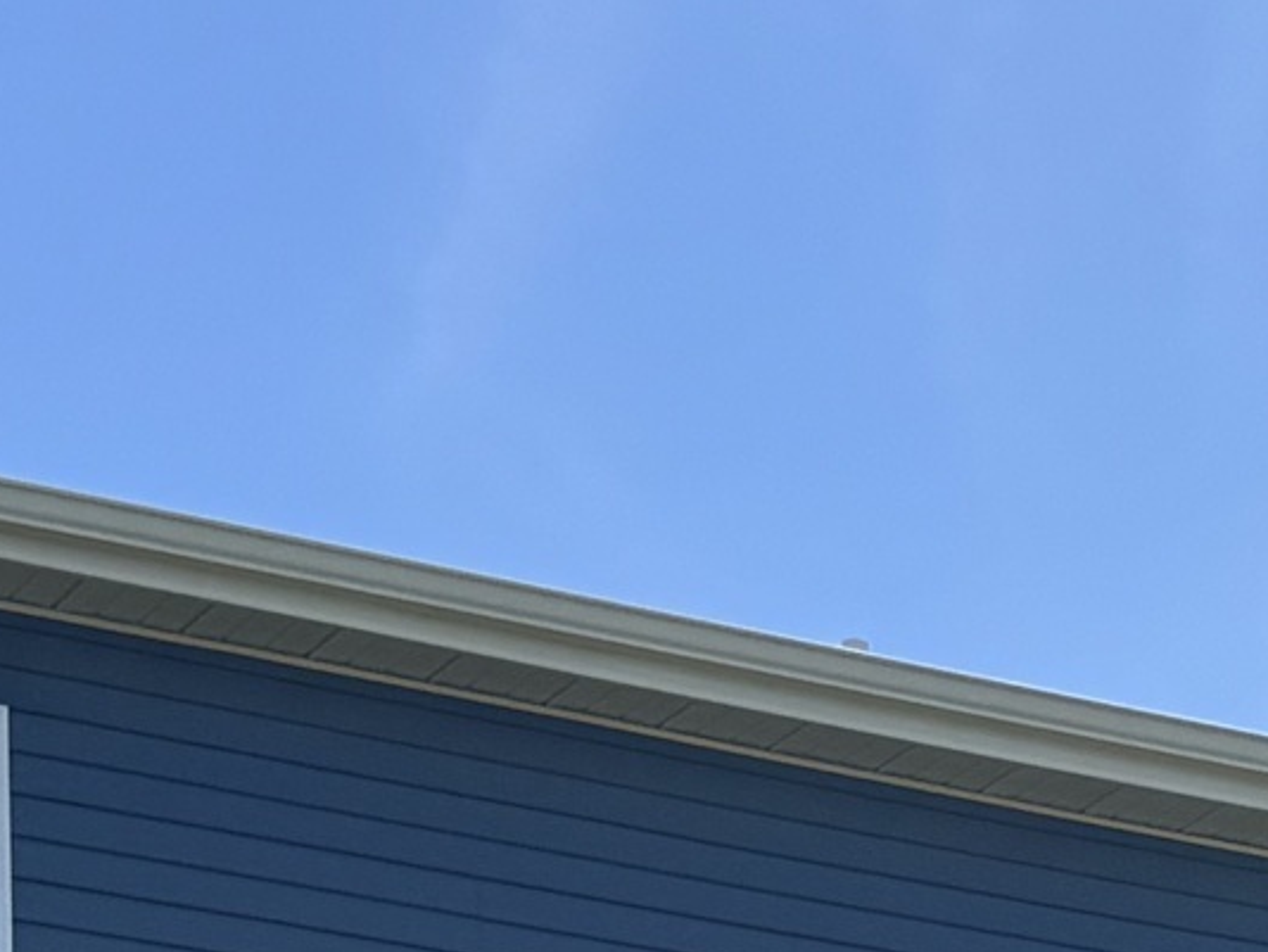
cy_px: 2141
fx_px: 5057
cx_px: 1313
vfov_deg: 9.7
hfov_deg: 14.0
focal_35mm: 138
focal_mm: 6.76
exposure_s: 1/4608
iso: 80
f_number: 1.78
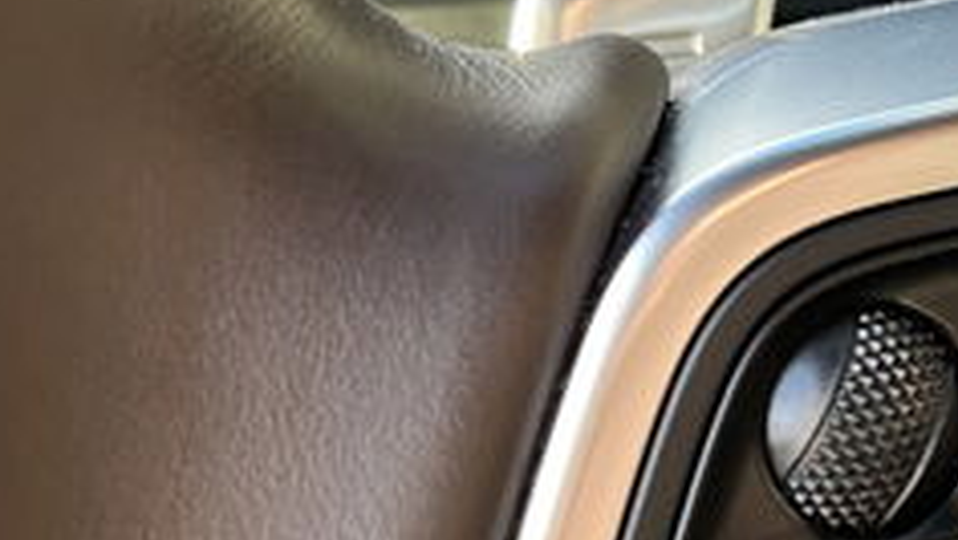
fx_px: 2338
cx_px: 1210
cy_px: 260
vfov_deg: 13.2
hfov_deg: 21.2
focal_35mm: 92
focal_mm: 5.1
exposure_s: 1/122
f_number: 1.6
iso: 125
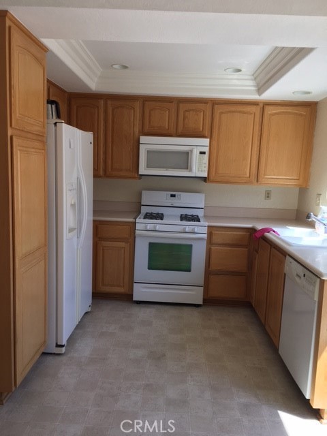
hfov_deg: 48.2
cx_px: 164
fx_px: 365
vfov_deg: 61.7
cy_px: 218
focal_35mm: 29
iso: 25
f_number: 2.2
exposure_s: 1/120
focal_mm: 4.15
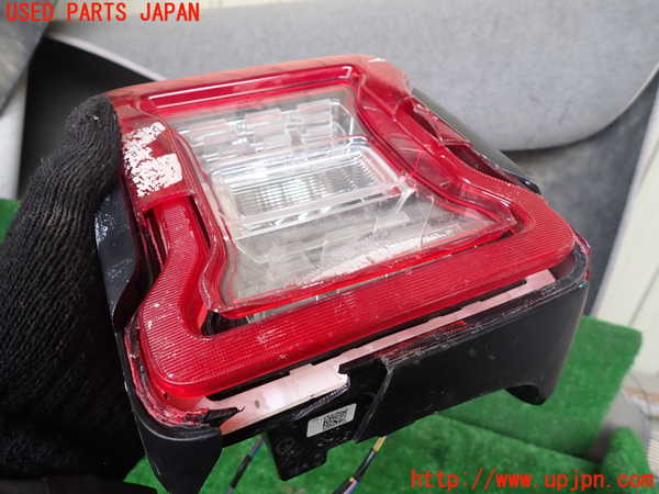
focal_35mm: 25
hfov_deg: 69.4
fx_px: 476
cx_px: 330
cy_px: 247
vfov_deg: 54.9
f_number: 2
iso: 100
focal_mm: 4.5
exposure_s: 1/80
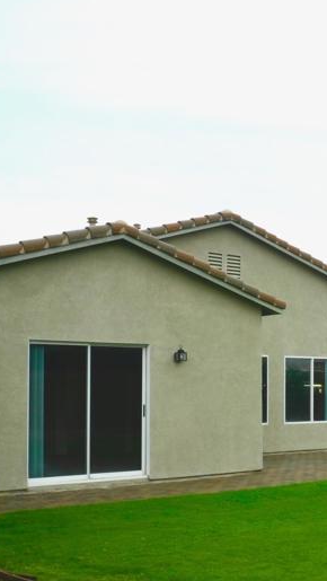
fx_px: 770
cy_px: 371
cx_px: 385
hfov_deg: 22.3
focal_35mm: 50
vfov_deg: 41.0
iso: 400
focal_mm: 16
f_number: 14
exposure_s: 1/30
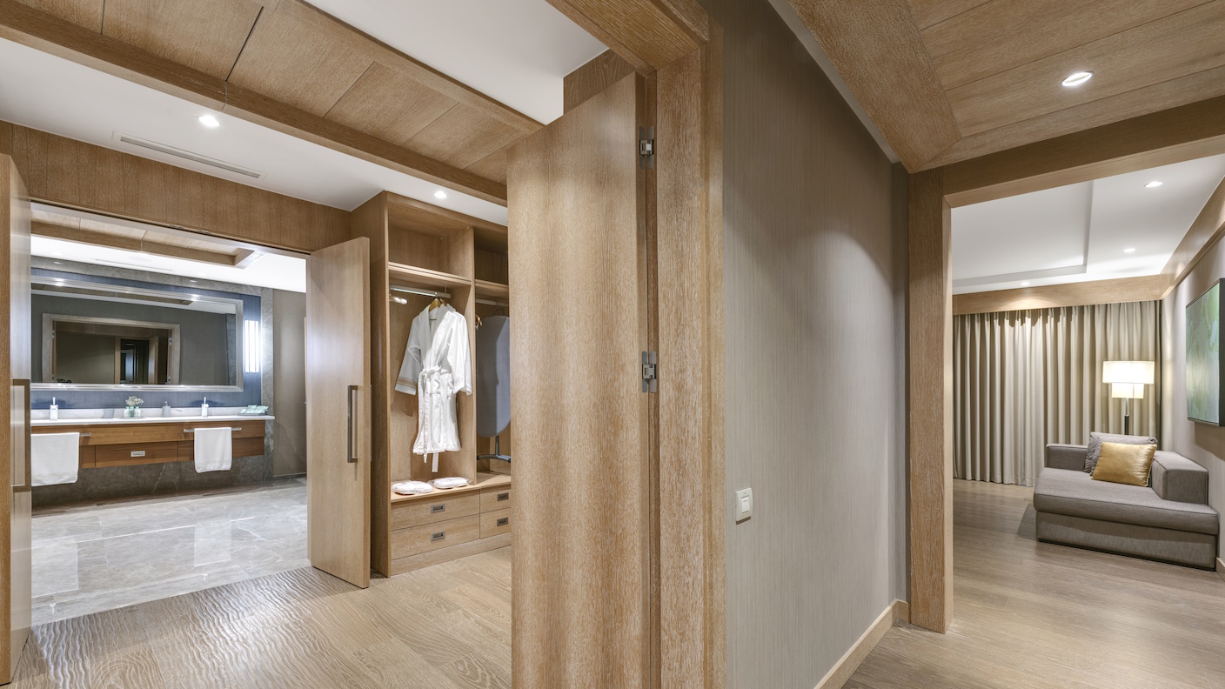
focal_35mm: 15
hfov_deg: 103.0
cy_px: 385
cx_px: 599
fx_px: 487
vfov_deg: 70.3
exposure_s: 10
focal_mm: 14
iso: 100
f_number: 11
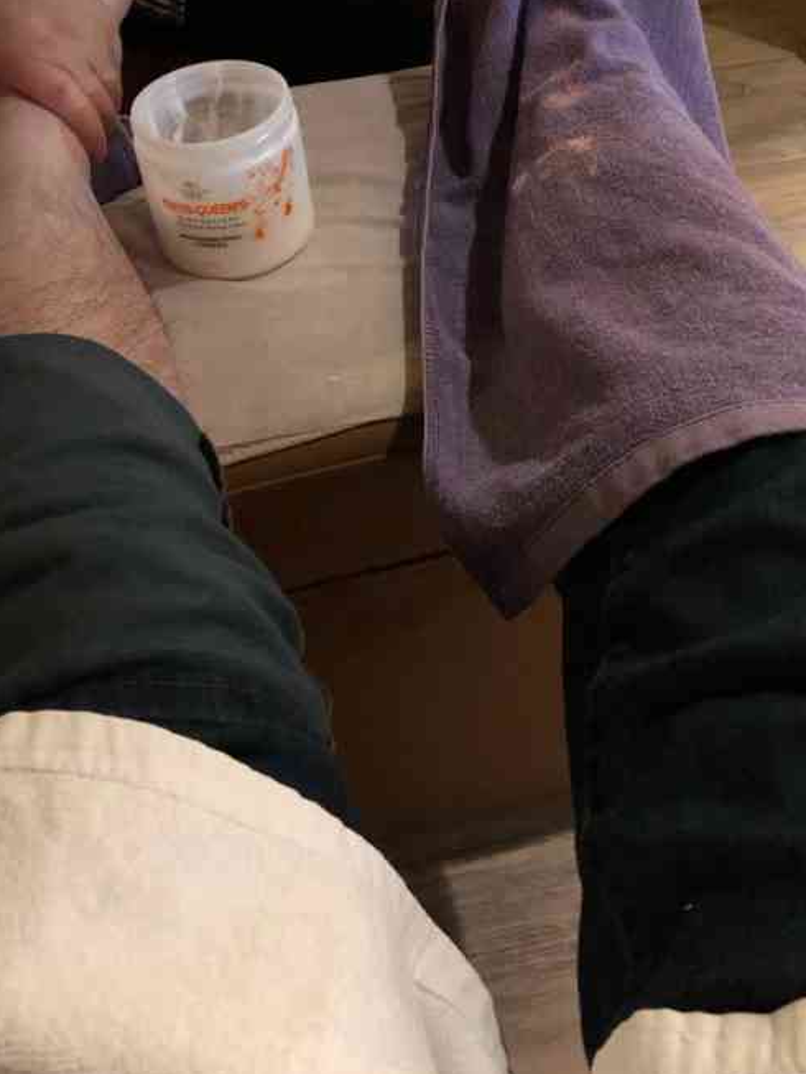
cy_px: 364
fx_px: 1241
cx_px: 383
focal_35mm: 40
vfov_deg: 46.1
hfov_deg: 36.0
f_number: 1.8
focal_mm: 4
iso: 200
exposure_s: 1/4
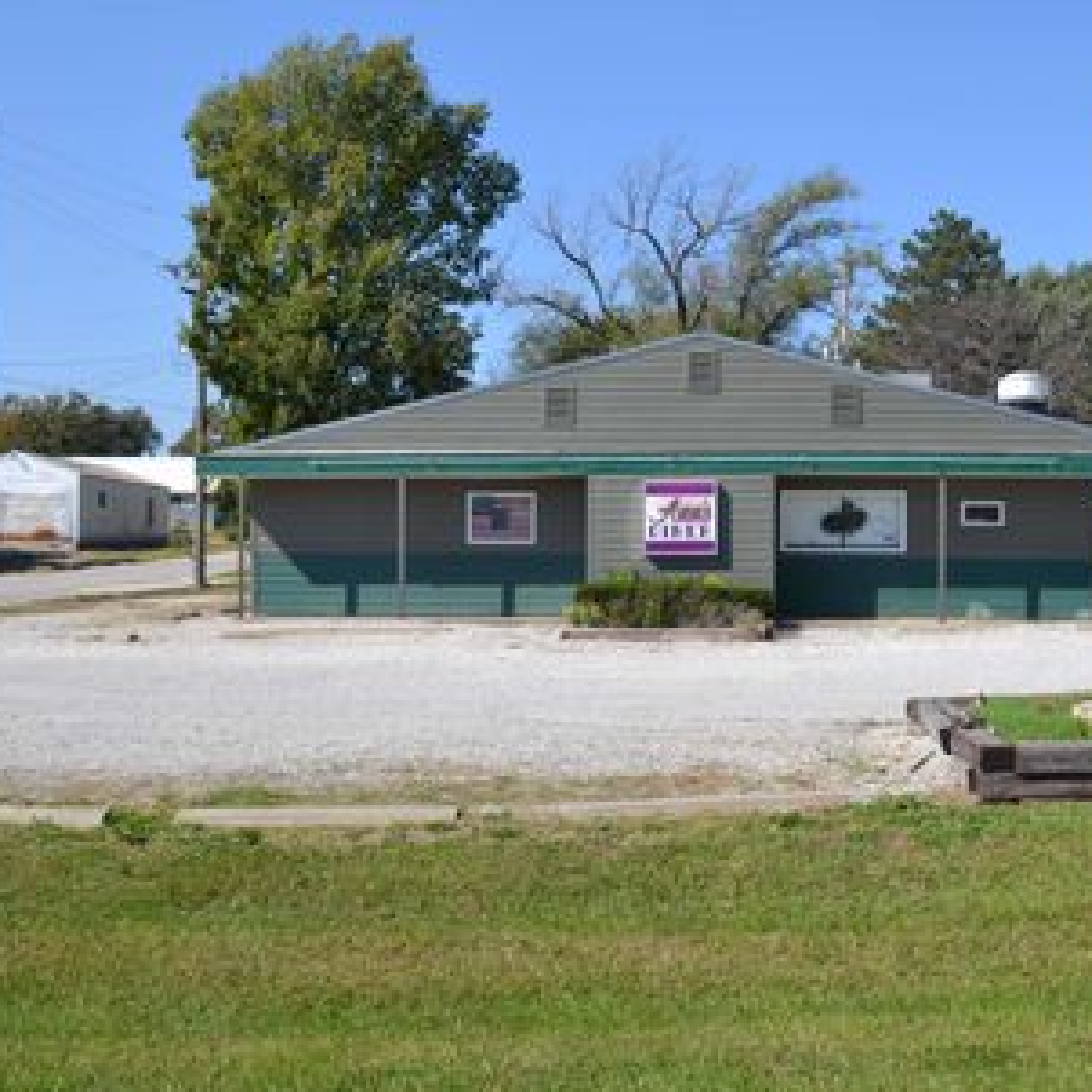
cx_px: 653
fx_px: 1738
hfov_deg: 34.8
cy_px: 535
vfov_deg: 34.9
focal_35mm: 49
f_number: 8
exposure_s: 1/250
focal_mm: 23
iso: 100
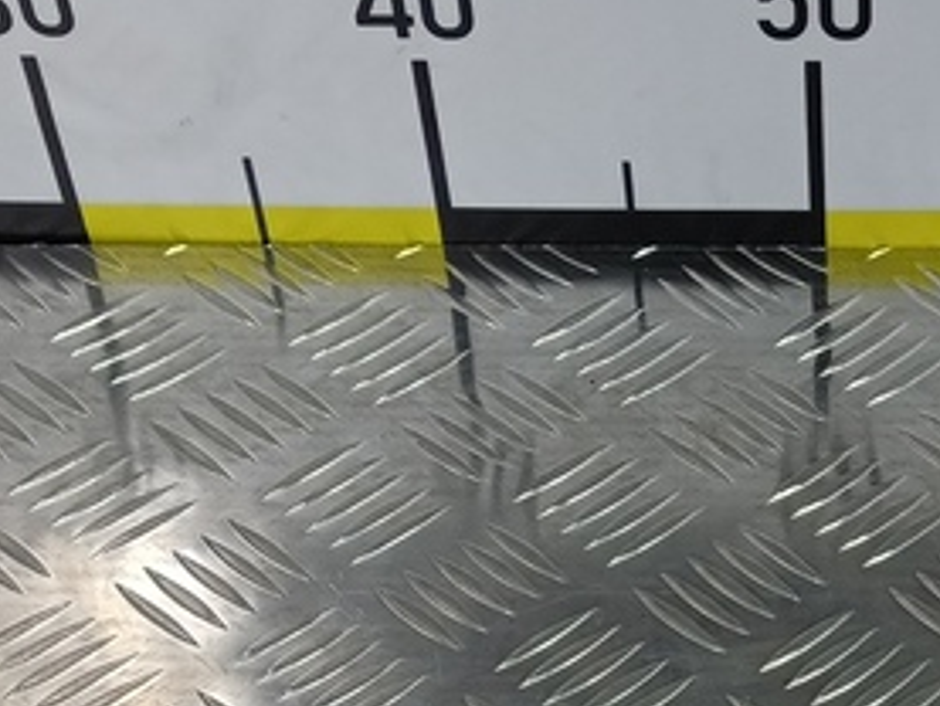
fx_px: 2309
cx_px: 899
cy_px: 1252
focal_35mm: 85
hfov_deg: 22.3
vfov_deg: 15.2
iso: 133
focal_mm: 4.11
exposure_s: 1/100
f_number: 1.6
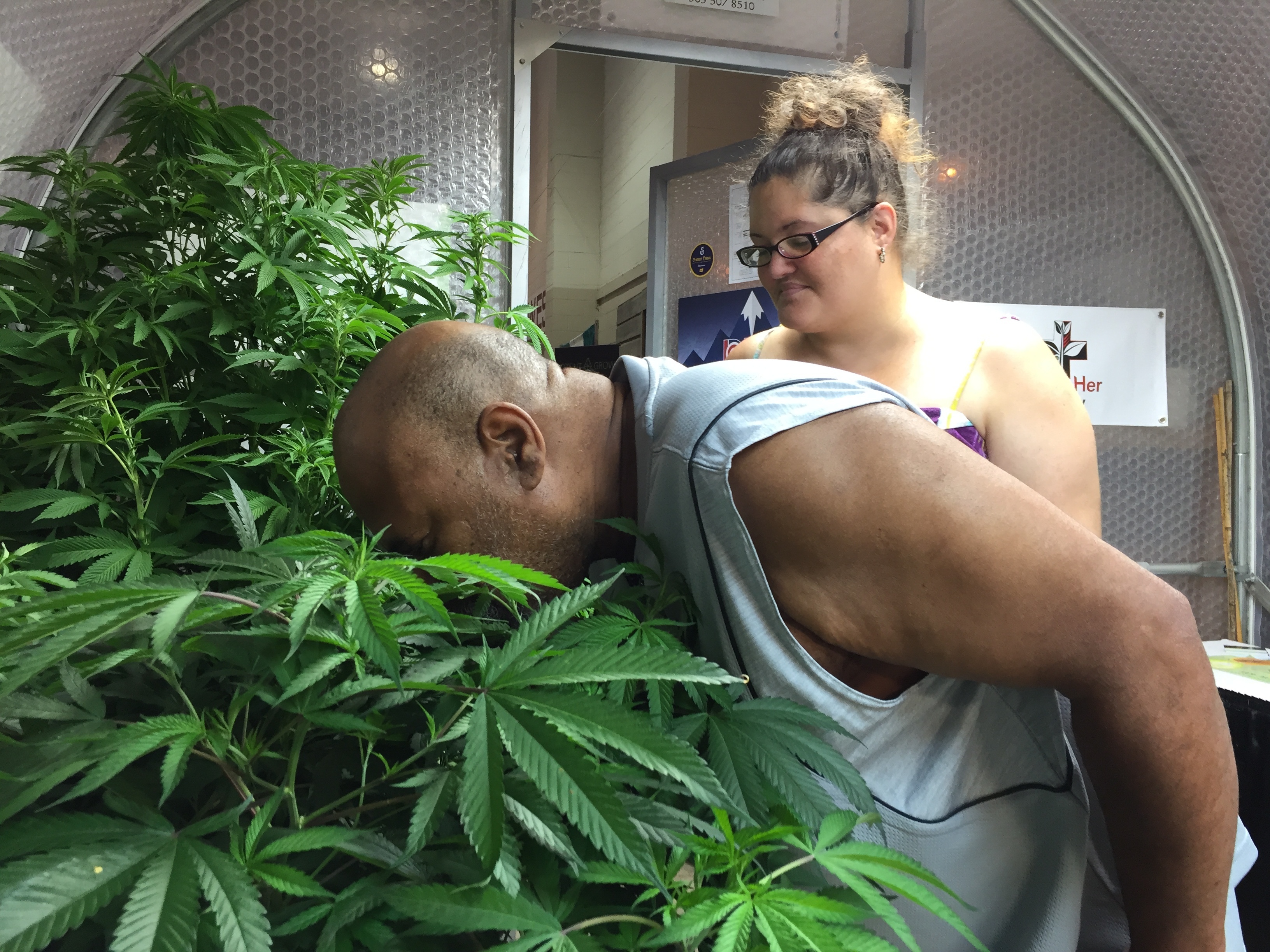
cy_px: 476
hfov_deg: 61.7
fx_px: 1064
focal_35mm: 29
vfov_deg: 48.2
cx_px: 635
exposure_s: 1/40
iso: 32
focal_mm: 4.15
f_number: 2.2
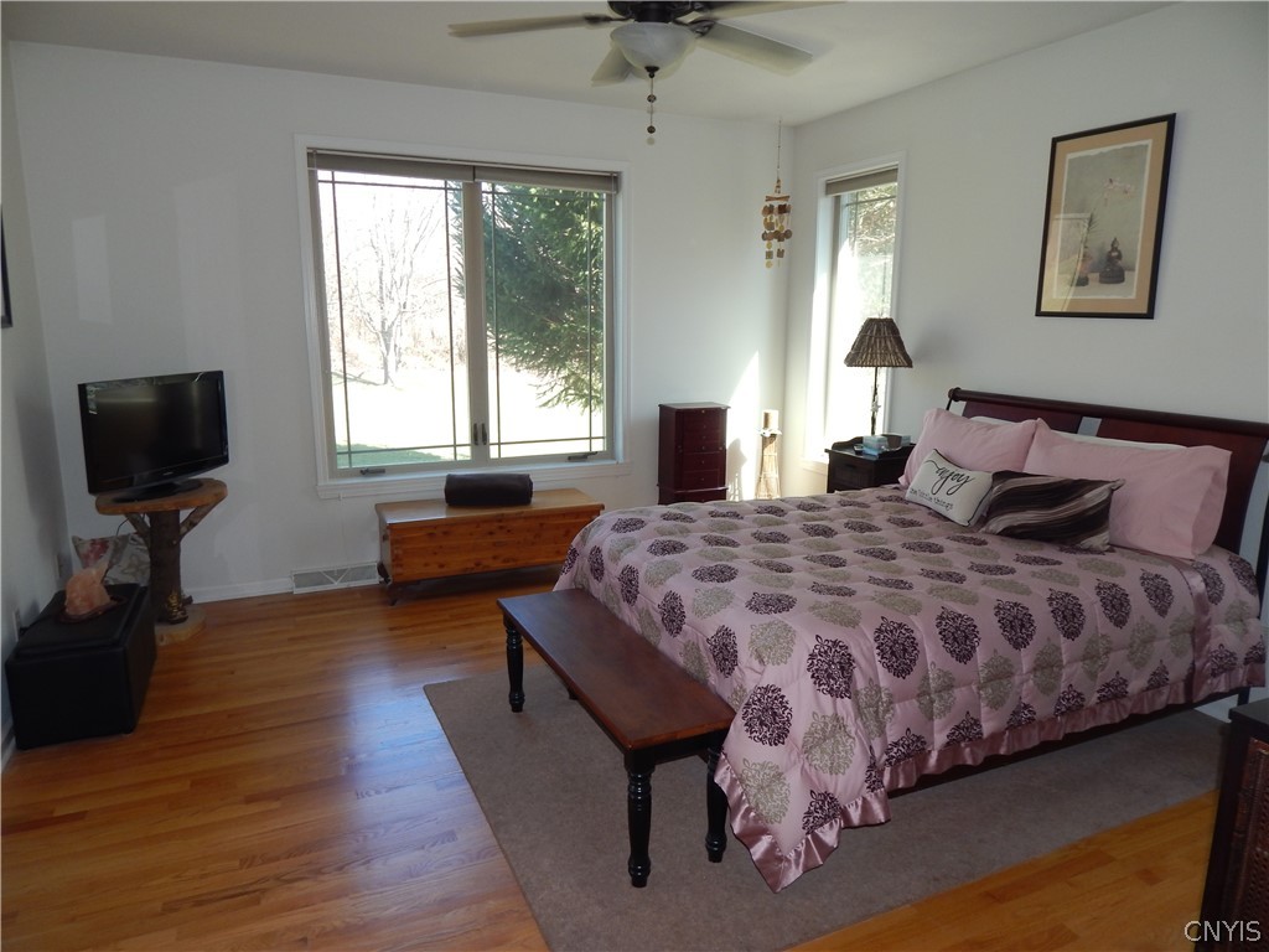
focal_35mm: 23
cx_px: 634
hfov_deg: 73.9
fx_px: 843
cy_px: 476
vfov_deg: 58.9
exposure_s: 1/50
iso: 125
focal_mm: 4
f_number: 3
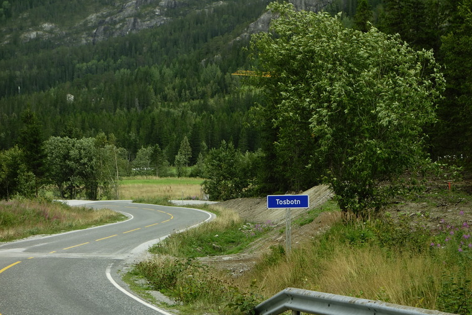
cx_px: 276
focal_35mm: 135
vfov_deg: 10.2
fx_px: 1770
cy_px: 209
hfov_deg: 15.2
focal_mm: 37.1
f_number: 5
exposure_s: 1/100
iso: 125
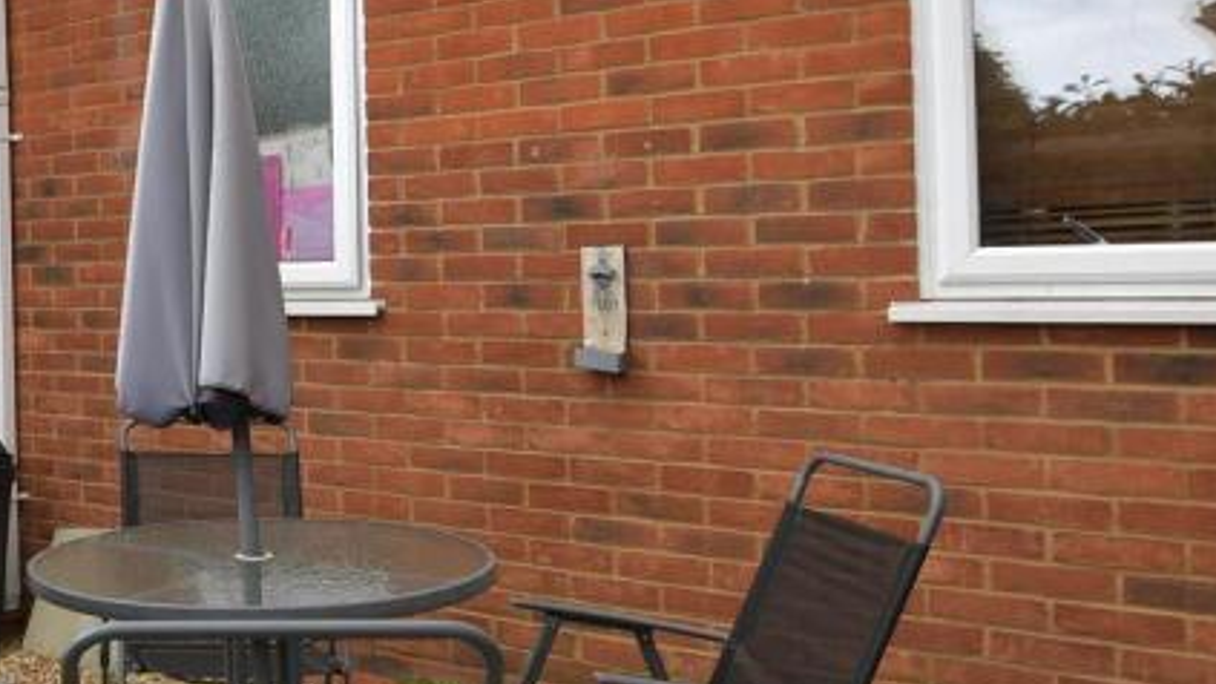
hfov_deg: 44.8
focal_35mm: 38
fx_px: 1225
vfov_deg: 31.1
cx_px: 0
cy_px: 260
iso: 100
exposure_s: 1/15
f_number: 8
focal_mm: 10
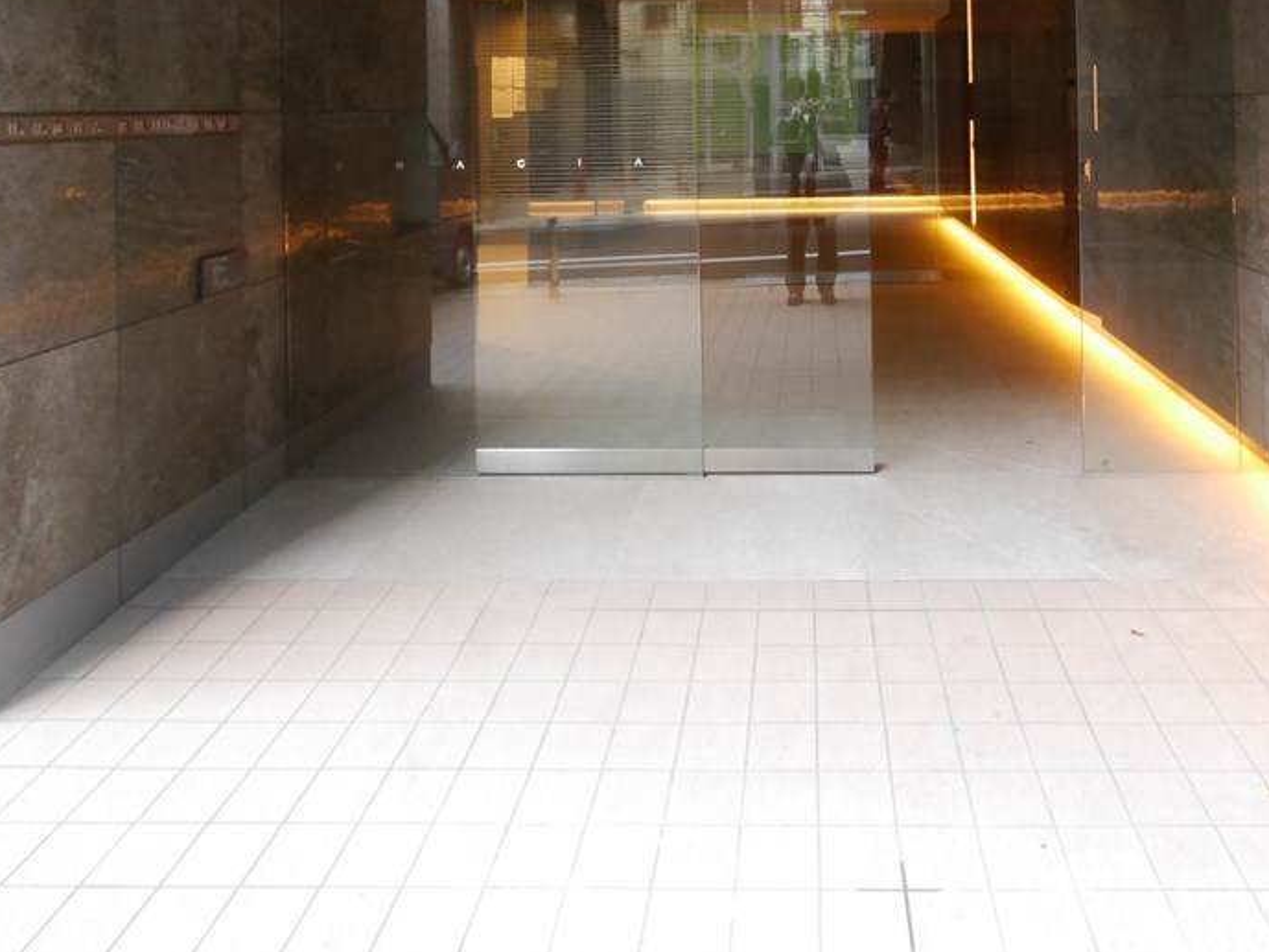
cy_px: 99
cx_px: 775
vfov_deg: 47.7
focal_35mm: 26
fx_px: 953
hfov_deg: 66.5
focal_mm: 7
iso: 1600
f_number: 4
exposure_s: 1/60
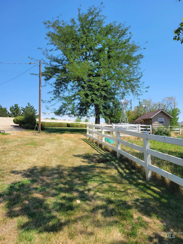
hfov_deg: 53.1
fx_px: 183
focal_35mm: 26
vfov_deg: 67.3
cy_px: 122
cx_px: 92
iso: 40
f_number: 1.8
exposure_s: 1/1690
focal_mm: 5.4
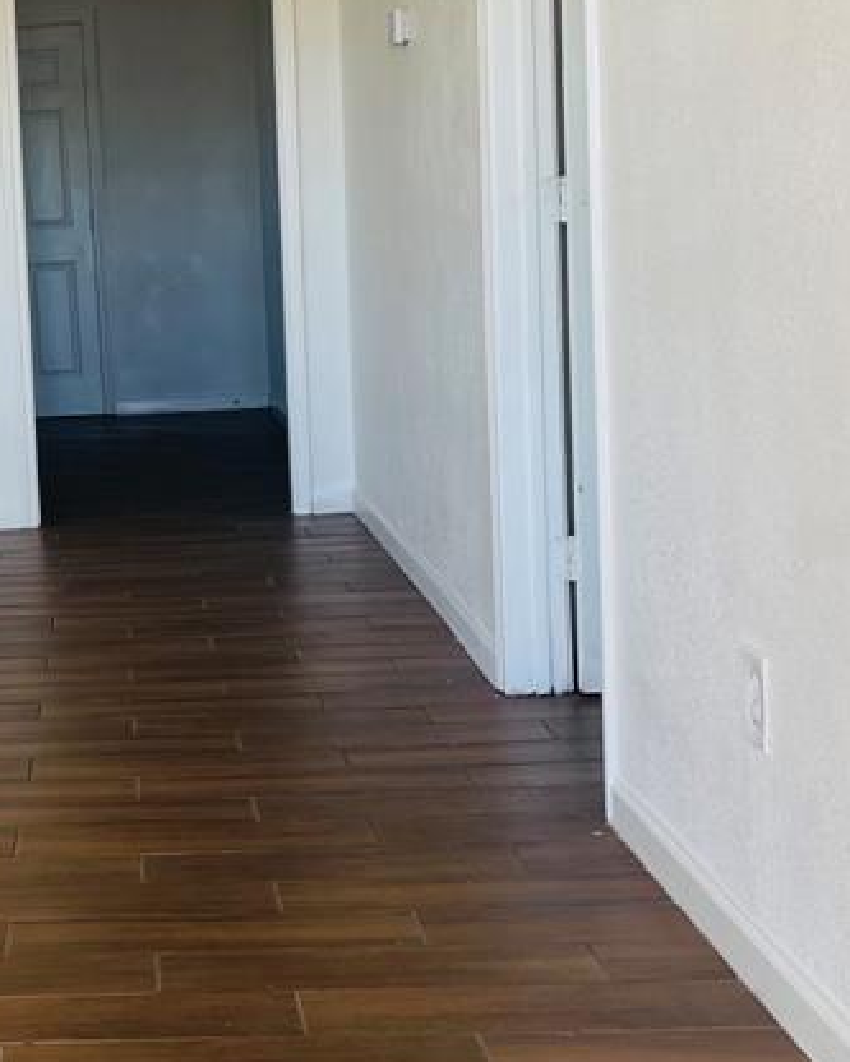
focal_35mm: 60
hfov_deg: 23.9
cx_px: -64
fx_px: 1886
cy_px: 393
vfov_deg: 31.3
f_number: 1.6
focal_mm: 5.1
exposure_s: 1/121
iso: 40
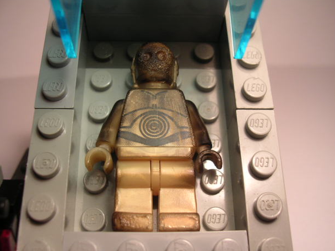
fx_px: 387
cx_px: 166
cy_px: 128
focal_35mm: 40
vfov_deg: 36.0
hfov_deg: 46.8
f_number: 2.8
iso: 100
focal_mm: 5.8
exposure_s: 1/69
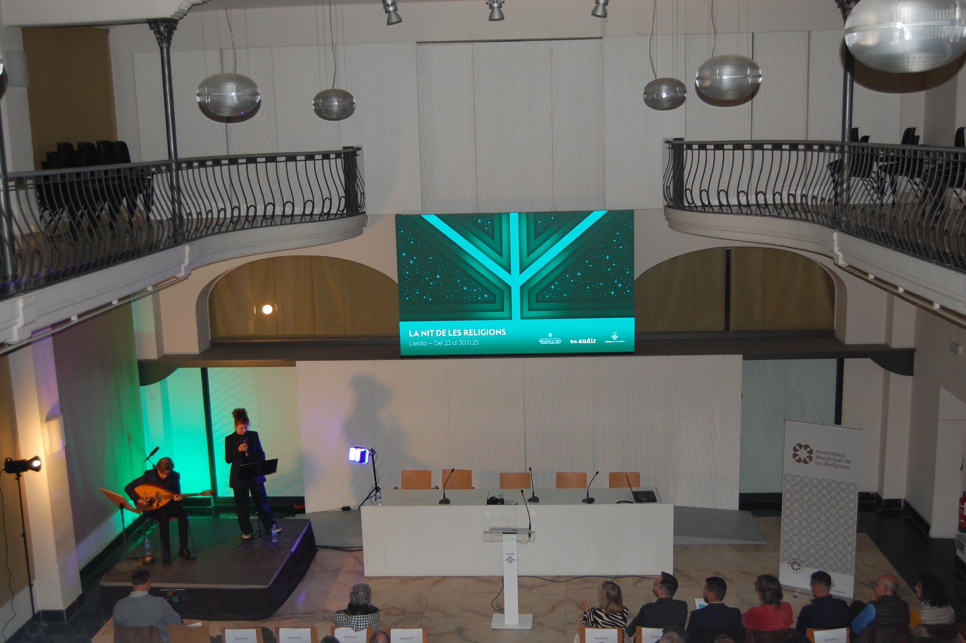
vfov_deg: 36.8
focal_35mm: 36
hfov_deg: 53.2
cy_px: 322
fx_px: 965
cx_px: 483
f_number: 4
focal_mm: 24
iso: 450
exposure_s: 1/60
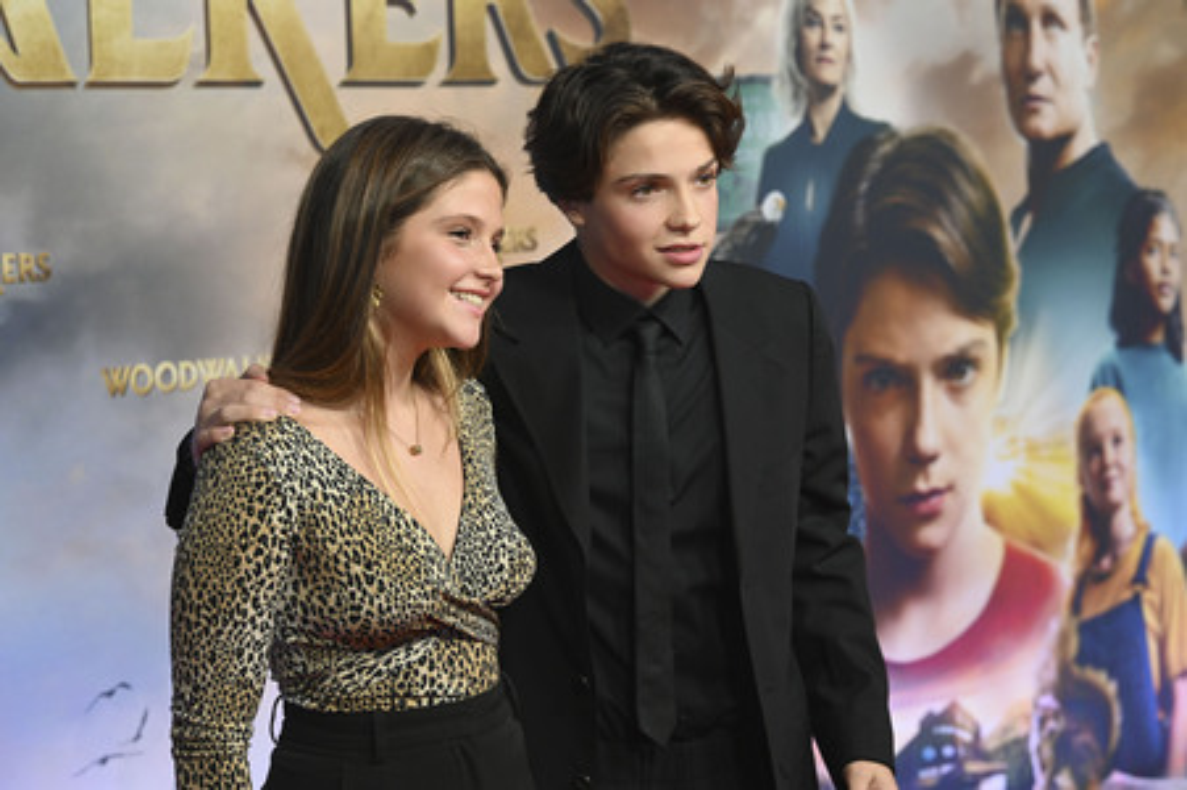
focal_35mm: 75
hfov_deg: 27.0
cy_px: 395
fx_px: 2471
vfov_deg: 18.2
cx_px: 594
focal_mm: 75
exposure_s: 1/160
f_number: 5.6
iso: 800
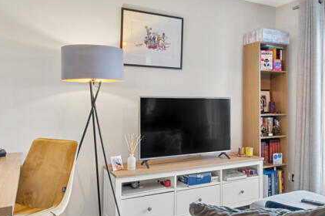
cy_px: 106
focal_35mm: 34
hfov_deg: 54.3
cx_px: 226
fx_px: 306
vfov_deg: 38.8
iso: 200
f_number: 16
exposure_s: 1/2
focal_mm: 14
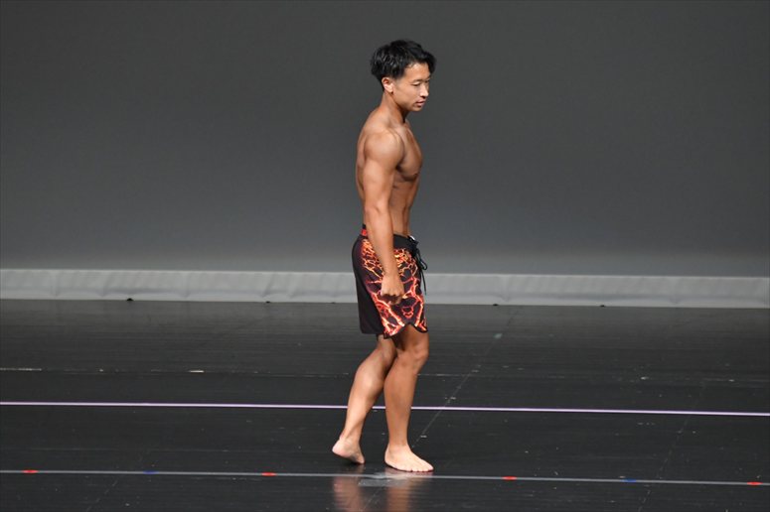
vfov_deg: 3.7
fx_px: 8017
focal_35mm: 375
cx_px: 385
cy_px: 256
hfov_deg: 5.5
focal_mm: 250
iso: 4000
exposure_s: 1/400
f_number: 5.6
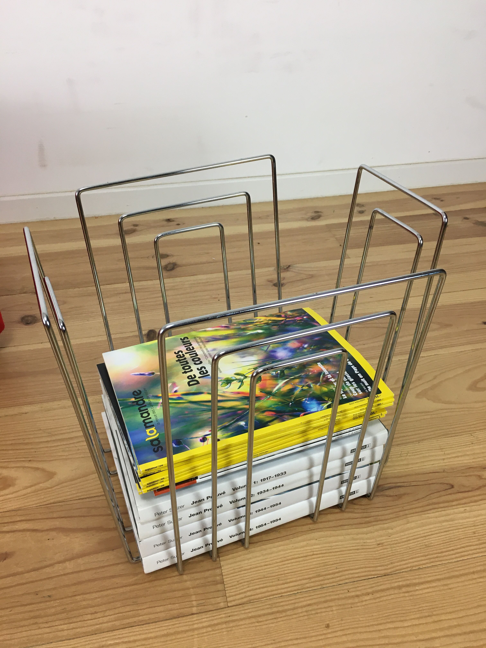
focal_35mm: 29
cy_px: 324
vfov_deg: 61.7
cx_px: 243
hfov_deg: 48.2
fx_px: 543
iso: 40
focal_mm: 4.15
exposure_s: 1/33
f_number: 2.2
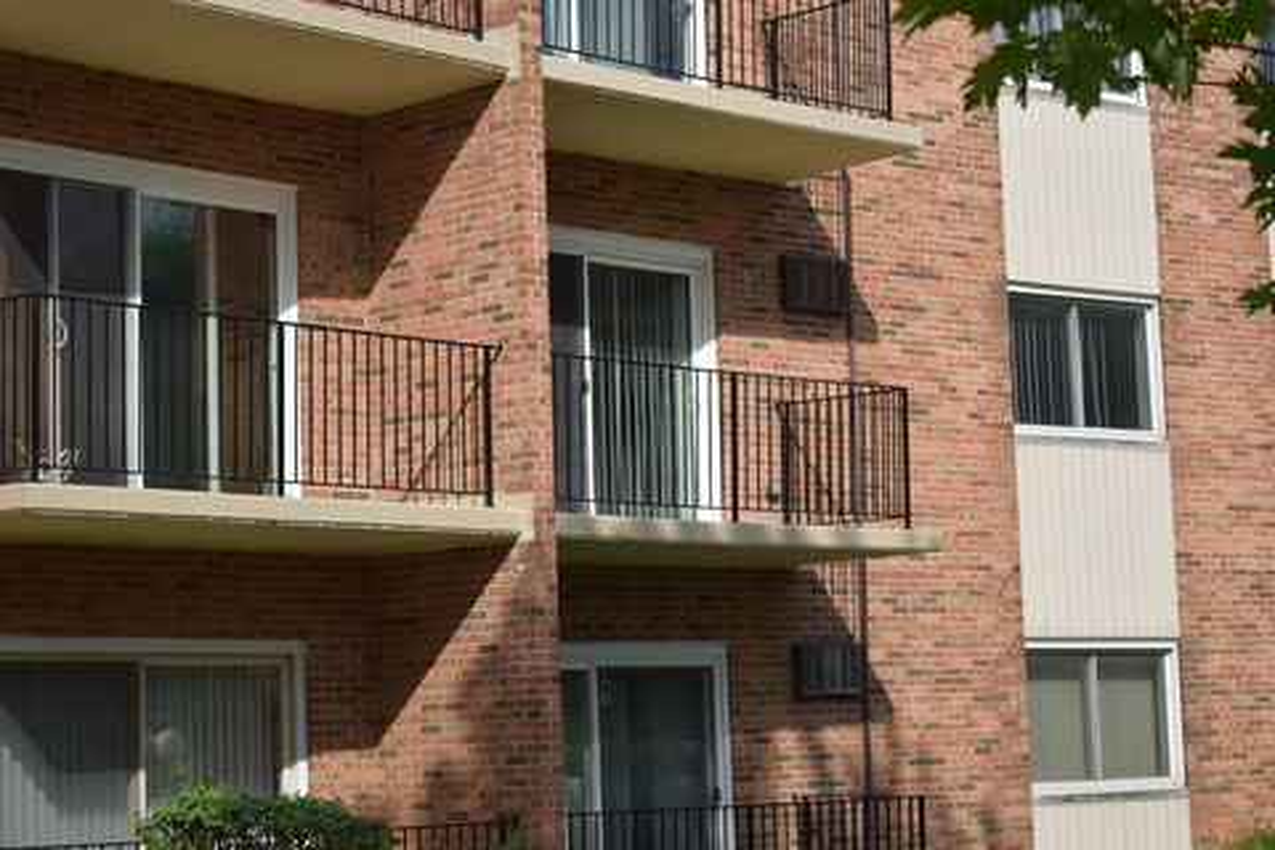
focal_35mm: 78
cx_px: 638
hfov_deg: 26.0
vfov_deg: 17.5
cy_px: 425
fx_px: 2762
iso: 200
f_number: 5.6
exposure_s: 1/1250
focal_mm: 52
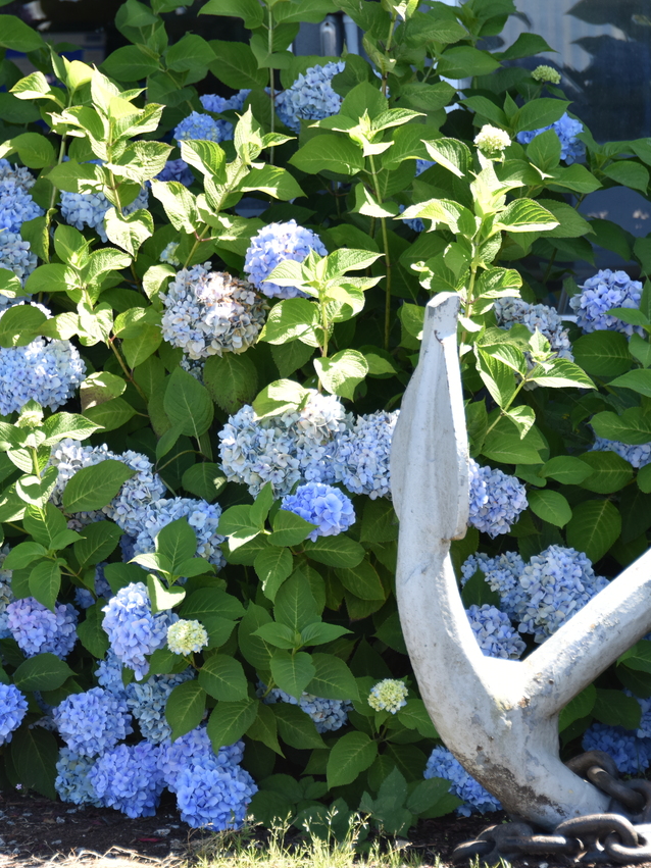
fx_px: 5443
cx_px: 237
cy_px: 433
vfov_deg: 9.1
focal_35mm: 217
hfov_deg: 6.8
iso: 450
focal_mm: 150
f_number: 5.6
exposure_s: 1/320
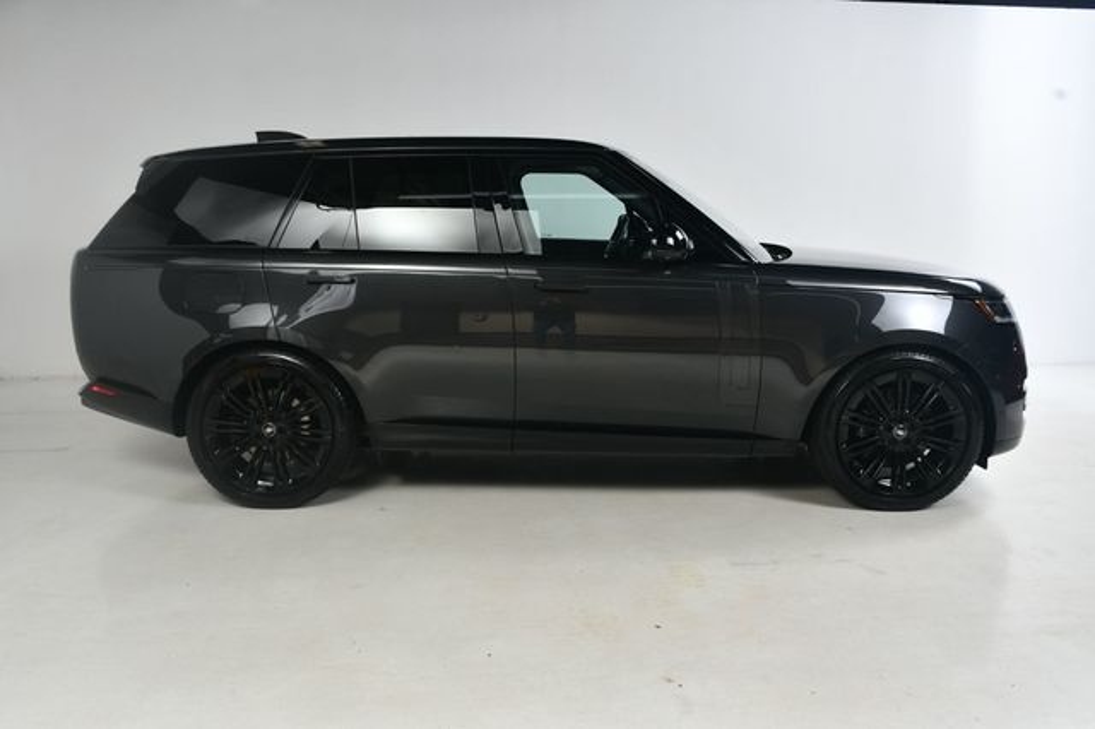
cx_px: 548
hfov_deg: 62.0
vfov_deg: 43.6
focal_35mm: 30
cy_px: 364
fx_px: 912
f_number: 11
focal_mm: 20
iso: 100
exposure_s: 1/160
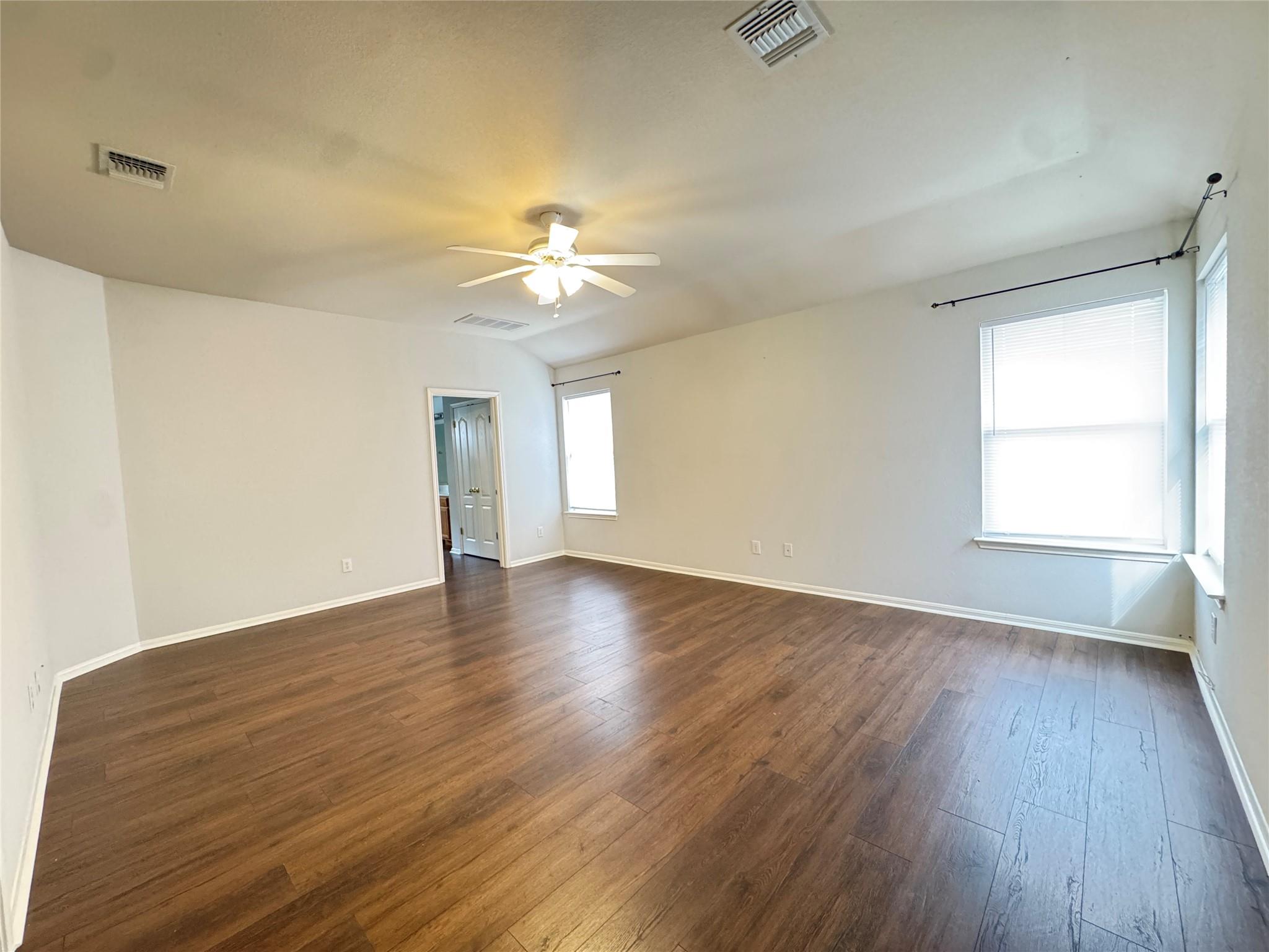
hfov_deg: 102.1
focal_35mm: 14
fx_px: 513
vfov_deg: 85.7
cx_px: 634
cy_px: 476
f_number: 2.2
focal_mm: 2.22
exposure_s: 1/60
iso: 800
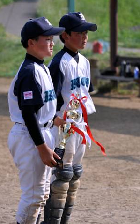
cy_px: 137
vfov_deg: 9.2
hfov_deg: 5.7
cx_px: 68
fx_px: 1397
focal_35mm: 229
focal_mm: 112
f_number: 5
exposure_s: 1/1250
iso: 200
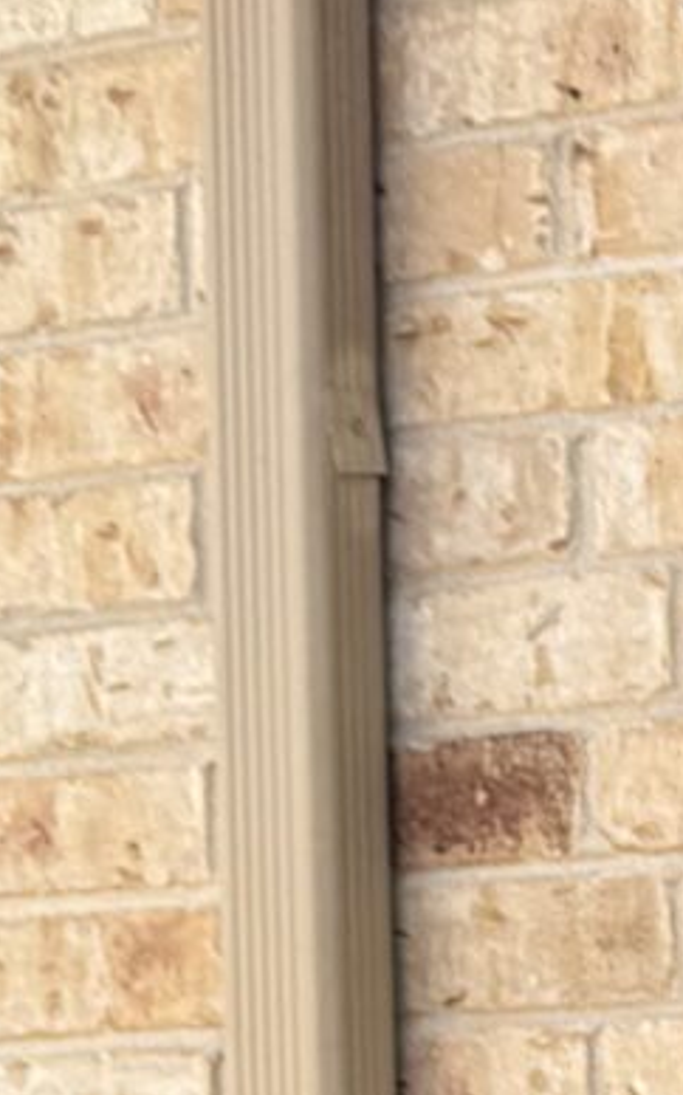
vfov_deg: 11.7
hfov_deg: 6.9
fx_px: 5011
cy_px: 1882
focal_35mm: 168
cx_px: 2190
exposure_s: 1/445
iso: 80
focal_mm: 6.76
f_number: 1.78
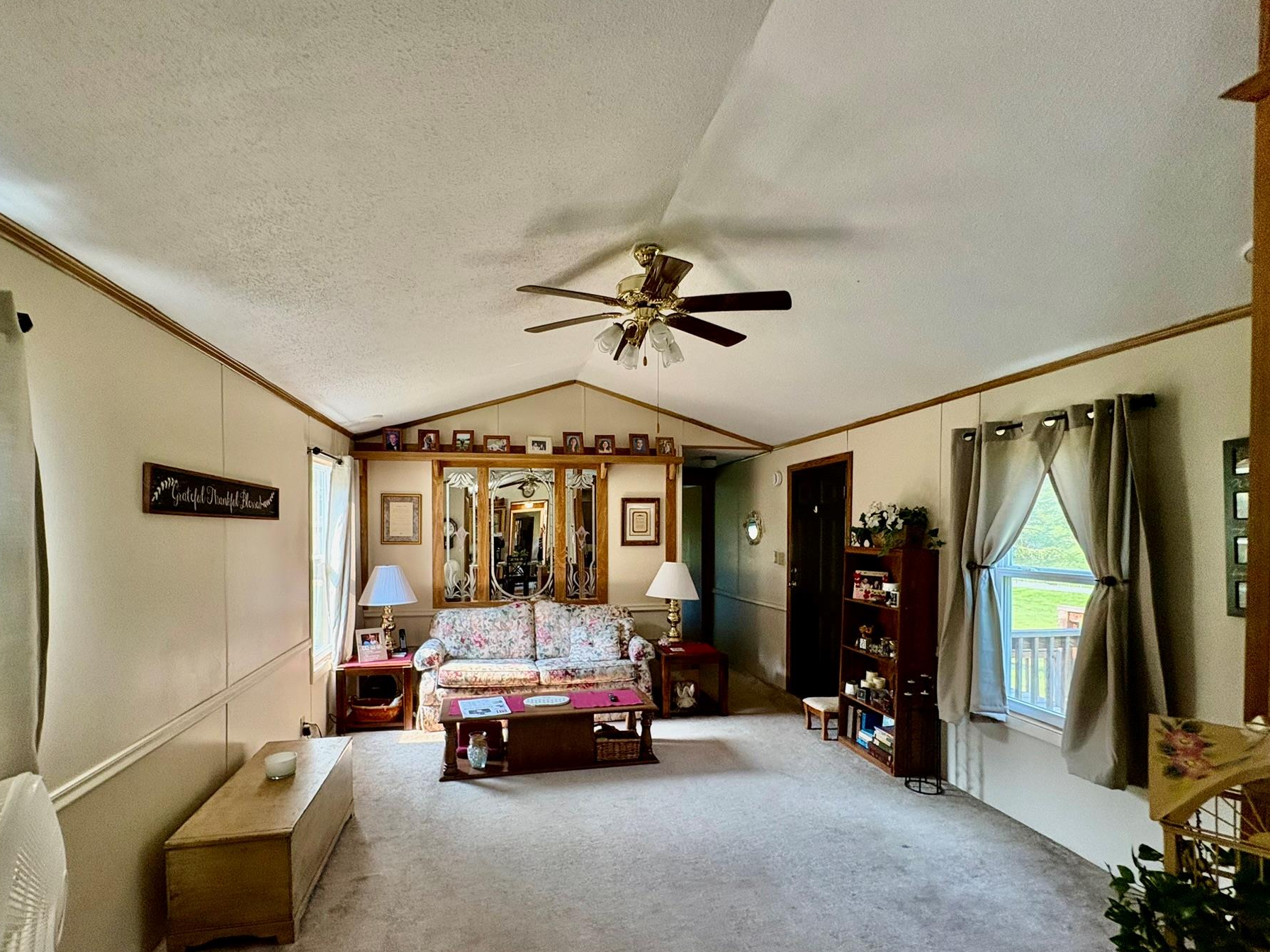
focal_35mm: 16
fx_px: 587
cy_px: 536
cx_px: 580
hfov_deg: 94.3
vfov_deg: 77.8
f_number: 2.2
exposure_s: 1/97
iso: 250
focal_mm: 2.22
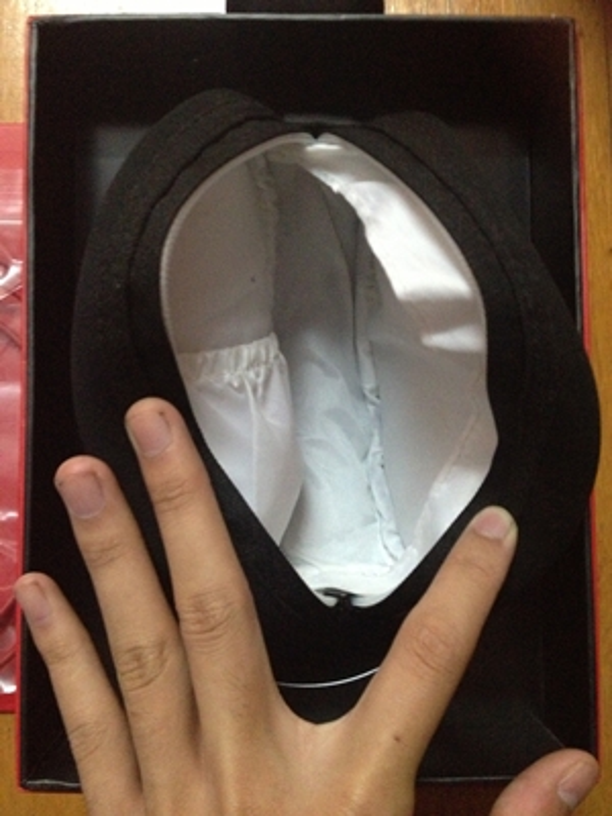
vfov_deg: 52.6
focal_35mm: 35
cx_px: 306
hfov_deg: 40.7
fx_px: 825
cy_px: 408
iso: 800
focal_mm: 4.28
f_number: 2.4
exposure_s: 1/15
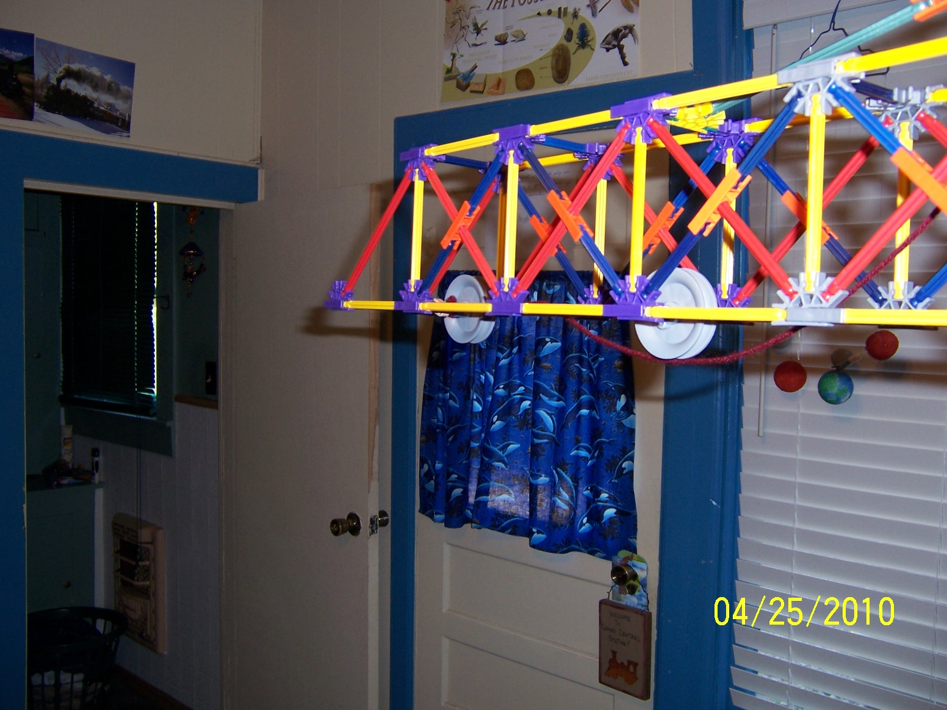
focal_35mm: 33
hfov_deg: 55.4
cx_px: 474
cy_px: 355
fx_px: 903
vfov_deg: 42.9
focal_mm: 5.5
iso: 80
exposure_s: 1/60
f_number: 2.8
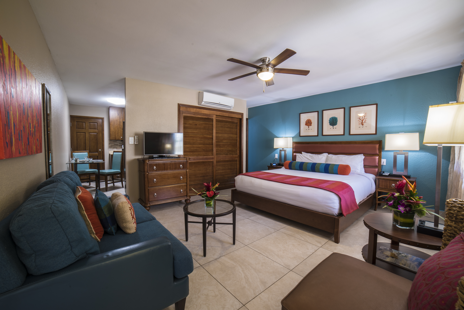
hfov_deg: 104.2
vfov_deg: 81.3
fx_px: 181
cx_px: 232
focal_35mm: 14
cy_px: 155
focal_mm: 14
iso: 100
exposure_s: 2
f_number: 18
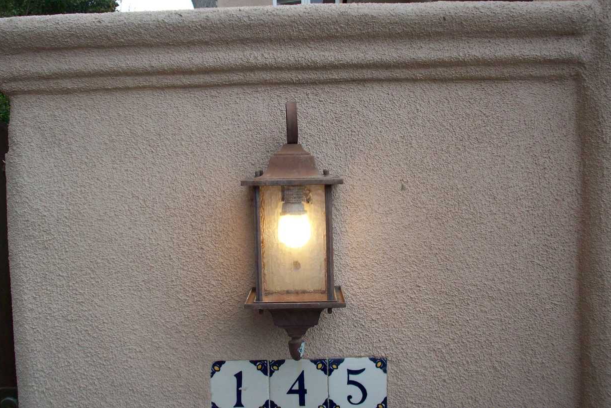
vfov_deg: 31.9
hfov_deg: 46.4
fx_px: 713
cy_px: 218
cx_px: 299
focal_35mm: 42
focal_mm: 6.2
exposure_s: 1/292
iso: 80
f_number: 2.8
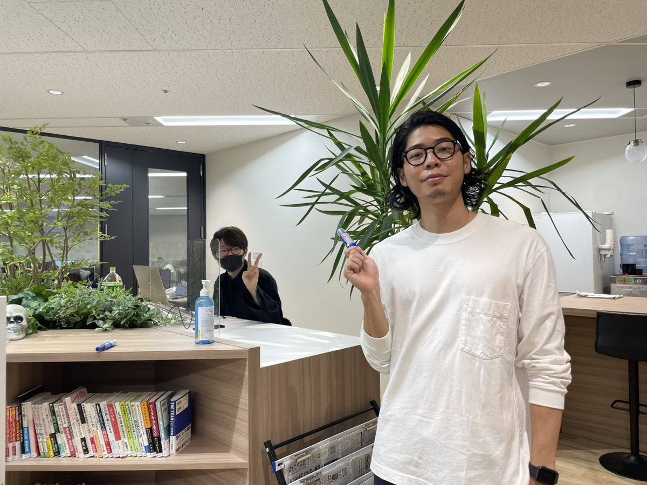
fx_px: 486
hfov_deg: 67.3
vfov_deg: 53.1
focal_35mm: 26
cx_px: 324
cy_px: 242
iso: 50
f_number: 1.6
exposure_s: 1/100
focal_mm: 4.2
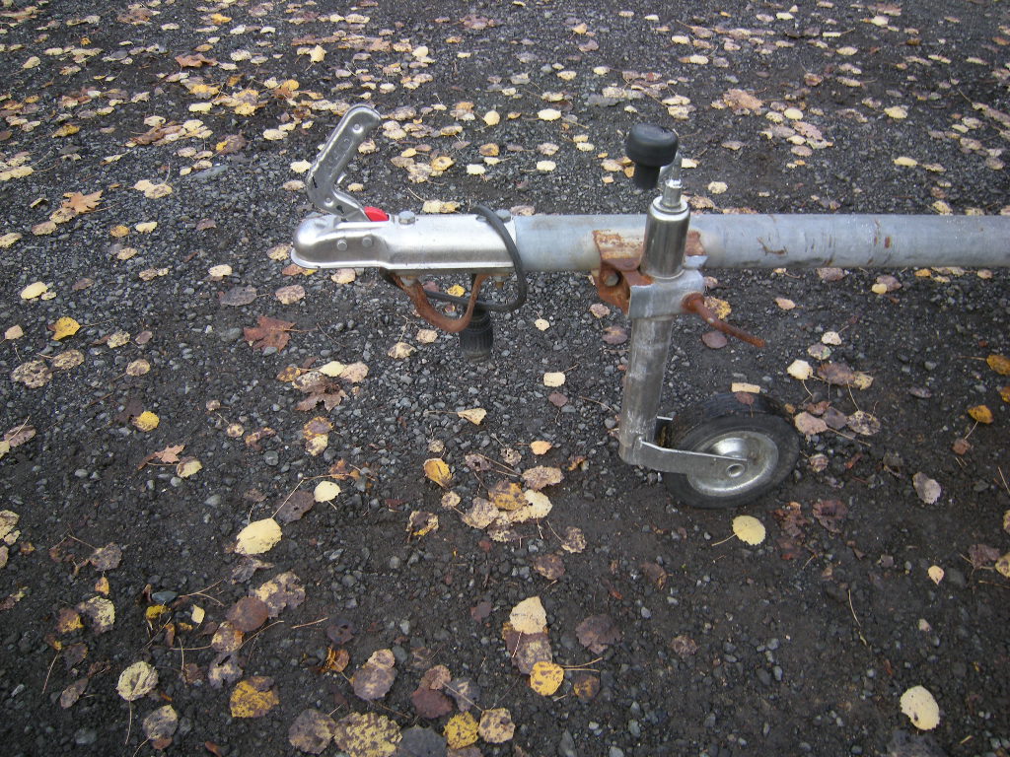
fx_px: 817
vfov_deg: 49.7
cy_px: 378
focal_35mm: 28
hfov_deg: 63.4
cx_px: 505
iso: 64
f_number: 2.8
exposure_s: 1/85.5
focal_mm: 4.7
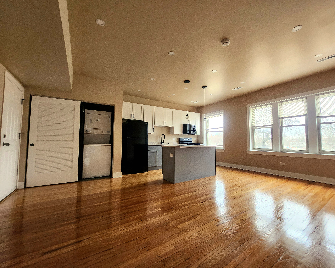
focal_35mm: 14
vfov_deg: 88.0
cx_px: 179
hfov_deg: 100.5
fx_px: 139
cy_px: 130
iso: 160
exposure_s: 1/60.2
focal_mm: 1.74
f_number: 2.2
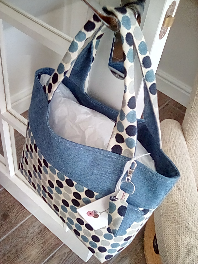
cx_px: 99
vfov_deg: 47.9
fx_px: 297
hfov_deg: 36.8
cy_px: 132
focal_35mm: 39
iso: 243
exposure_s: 1/30
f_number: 2.8
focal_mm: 3.1
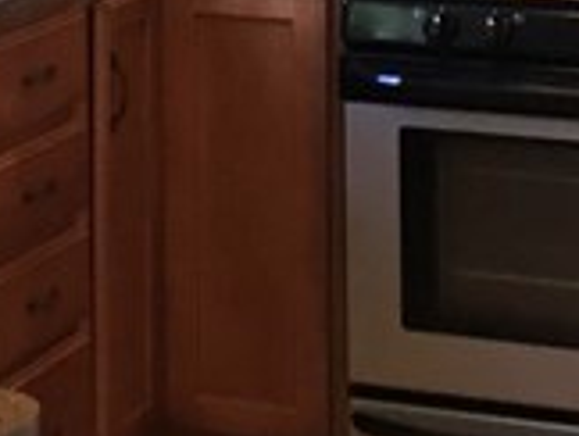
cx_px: -447
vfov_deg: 7.9
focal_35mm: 183
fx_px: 3065
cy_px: -354
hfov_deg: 10.2
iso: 64
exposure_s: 1/30
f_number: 2.2
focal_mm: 4.15
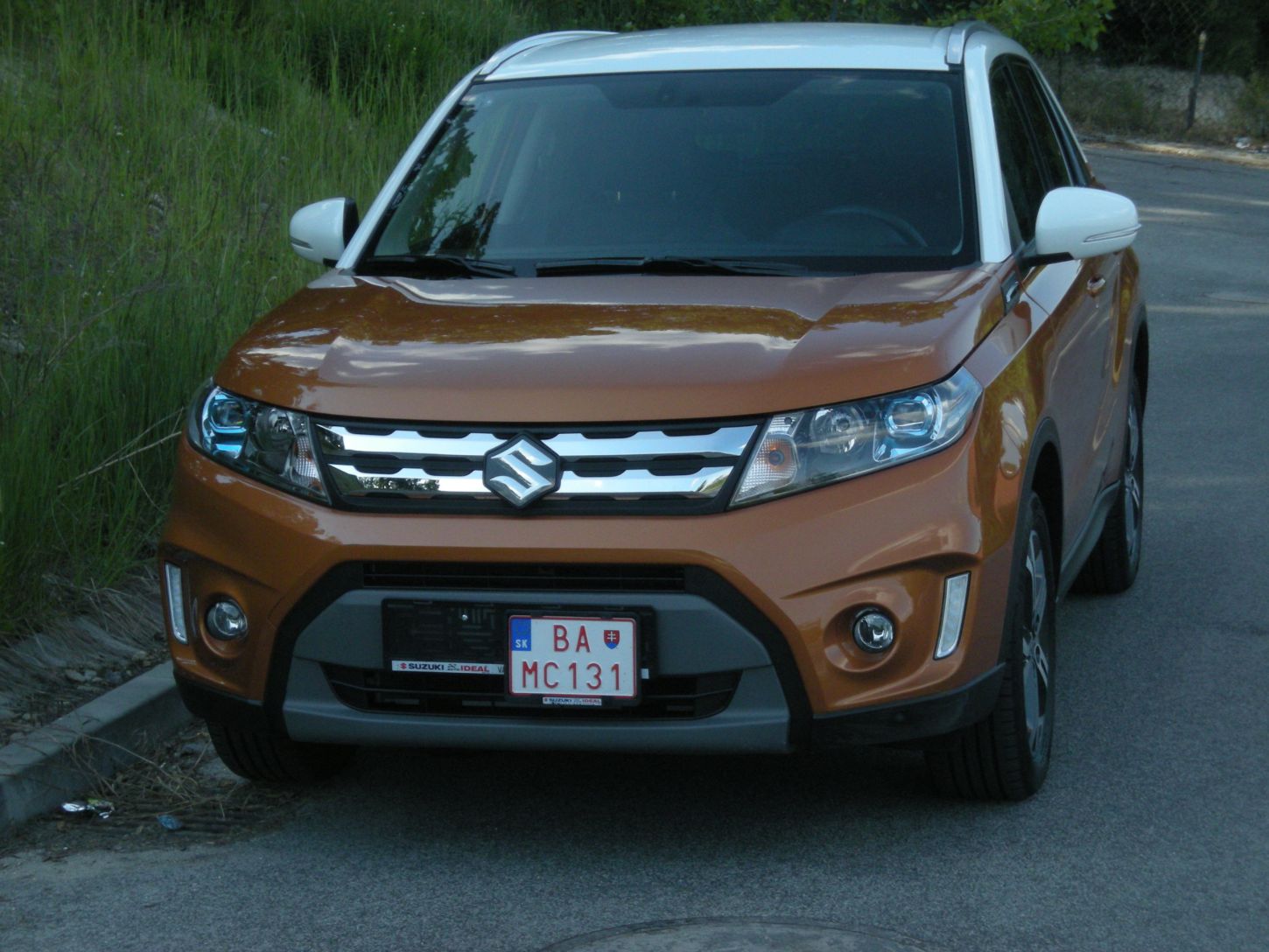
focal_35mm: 94
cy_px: 476
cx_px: 634
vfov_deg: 15.7
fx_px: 3447
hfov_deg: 20.9
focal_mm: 15.3
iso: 200
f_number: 8.8
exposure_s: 1/137
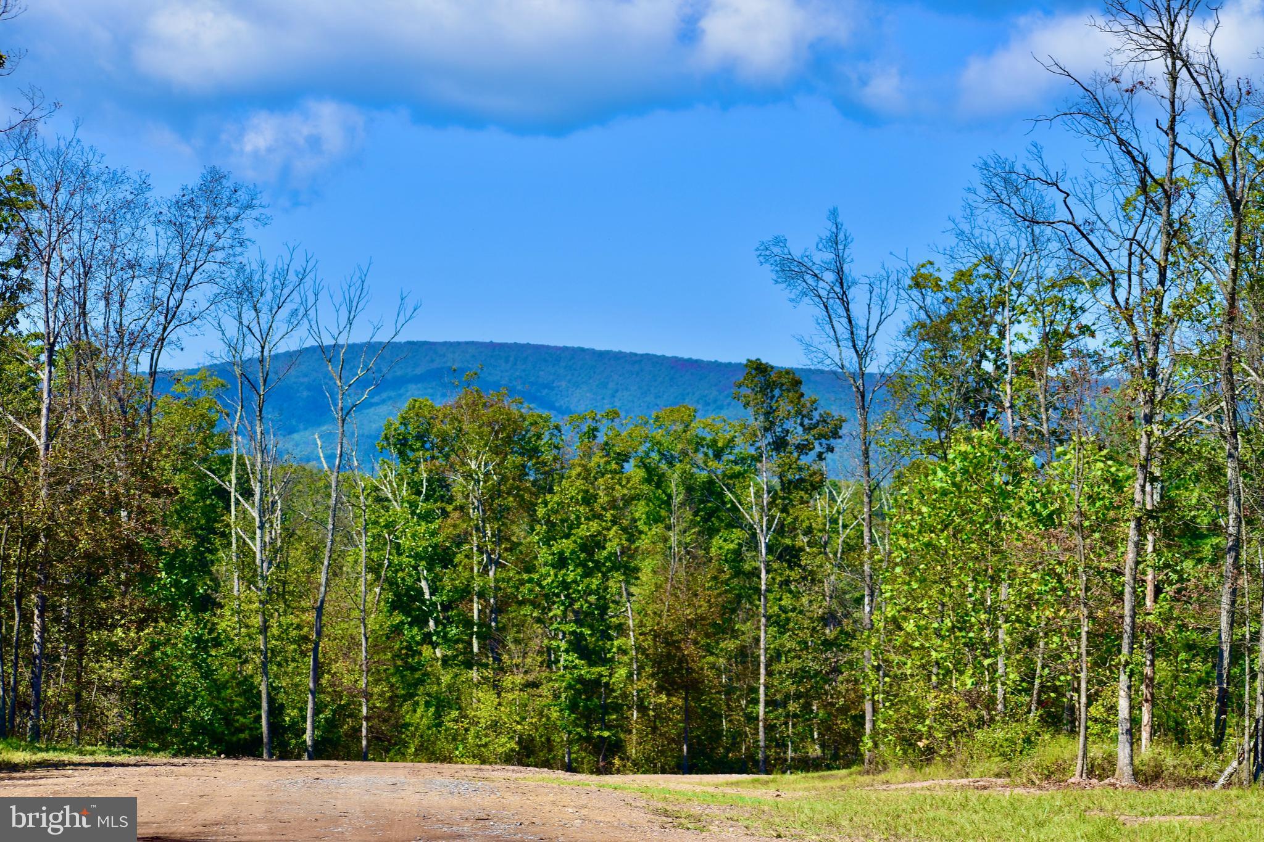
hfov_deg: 19.5
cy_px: 421
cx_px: 632
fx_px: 3686
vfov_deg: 13.0
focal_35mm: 105
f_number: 6.3
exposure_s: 1/500
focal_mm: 70
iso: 110
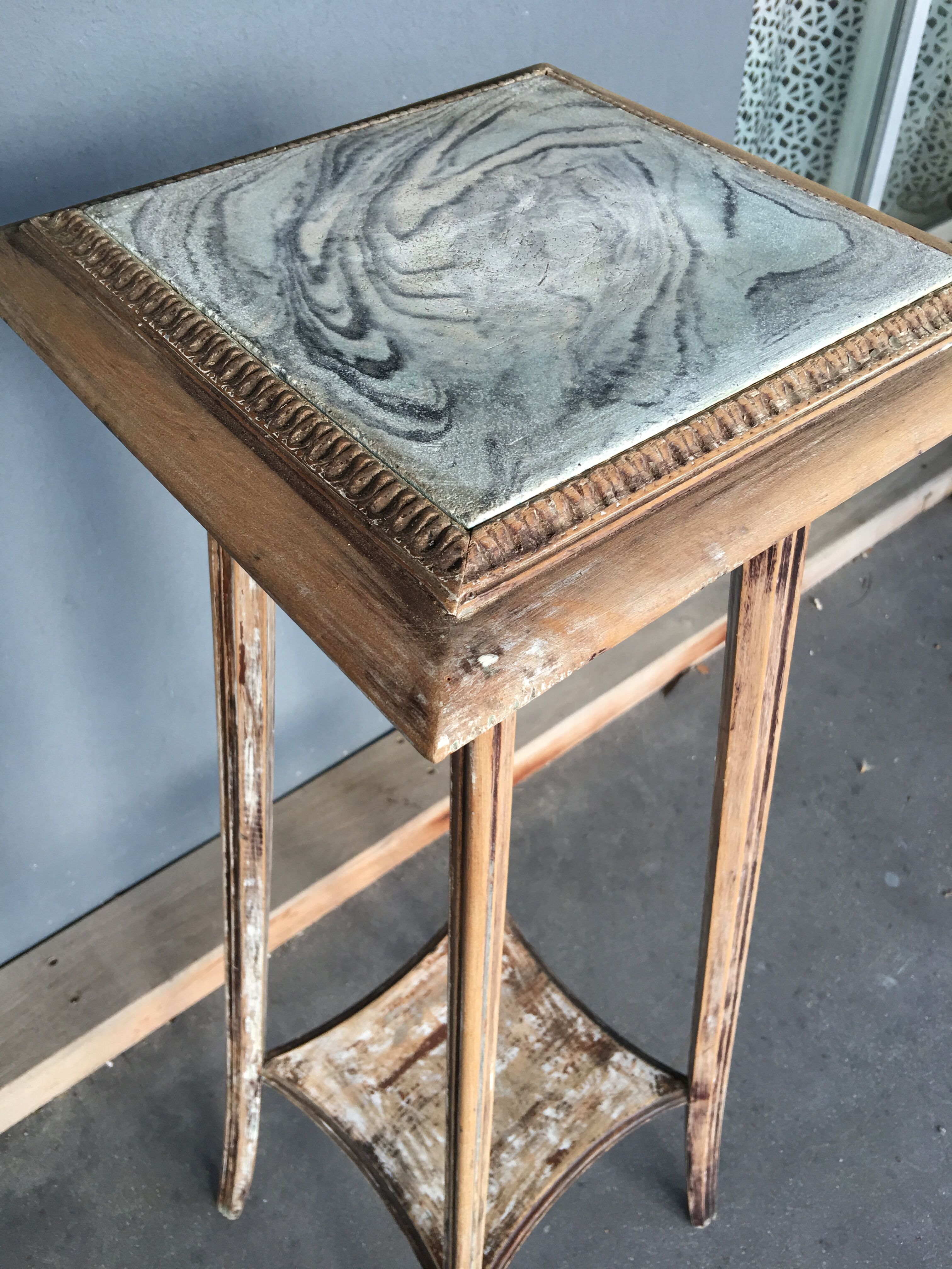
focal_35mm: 29
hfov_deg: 48.2
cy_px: 634
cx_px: 476
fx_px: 1063
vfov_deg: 61.7
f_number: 2.2
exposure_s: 1/33
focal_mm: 4.15
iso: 25
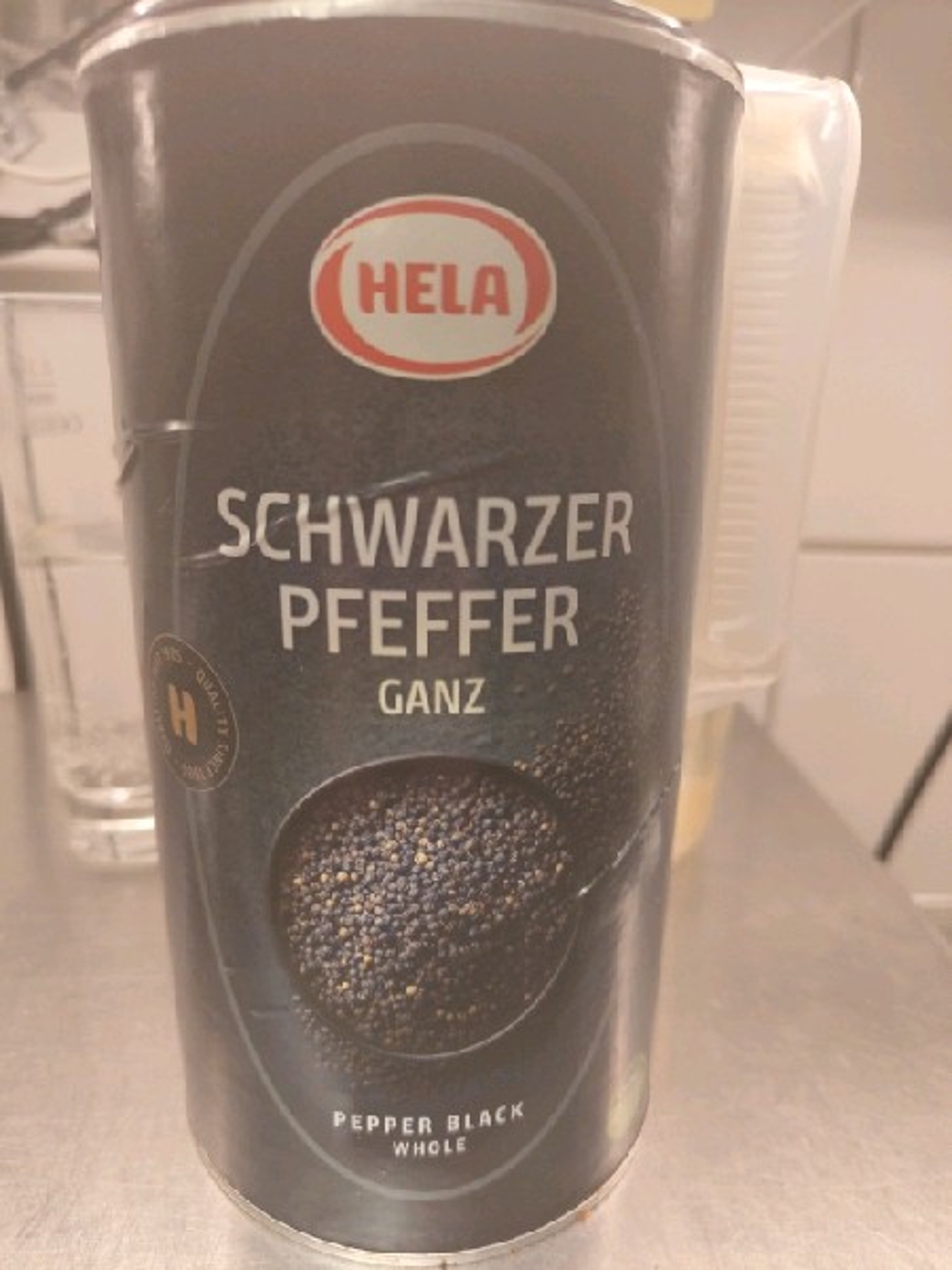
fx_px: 880
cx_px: 476
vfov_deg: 71.6
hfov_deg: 56.8
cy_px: 635
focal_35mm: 24
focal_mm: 5.59
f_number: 1.88
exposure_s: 1/100
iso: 152
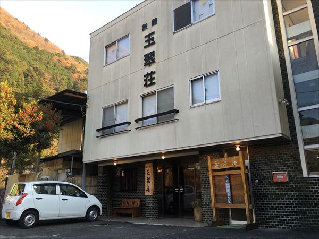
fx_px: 267
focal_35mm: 29
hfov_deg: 61.7
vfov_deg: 48.2
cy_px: 120
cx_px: 160
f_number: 2.2
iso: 25
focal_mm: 4.15
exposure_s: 1/120
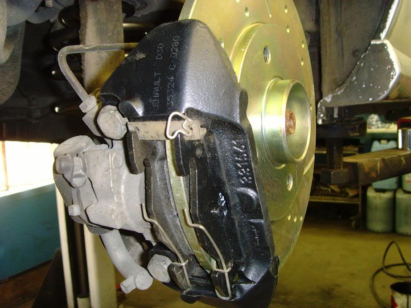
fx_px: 463
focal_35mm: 39
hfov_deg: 47.9
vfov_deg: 36.8
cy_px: 154
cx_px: 206
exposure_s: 1/45
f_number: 3.5
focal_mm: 6.6
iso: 200
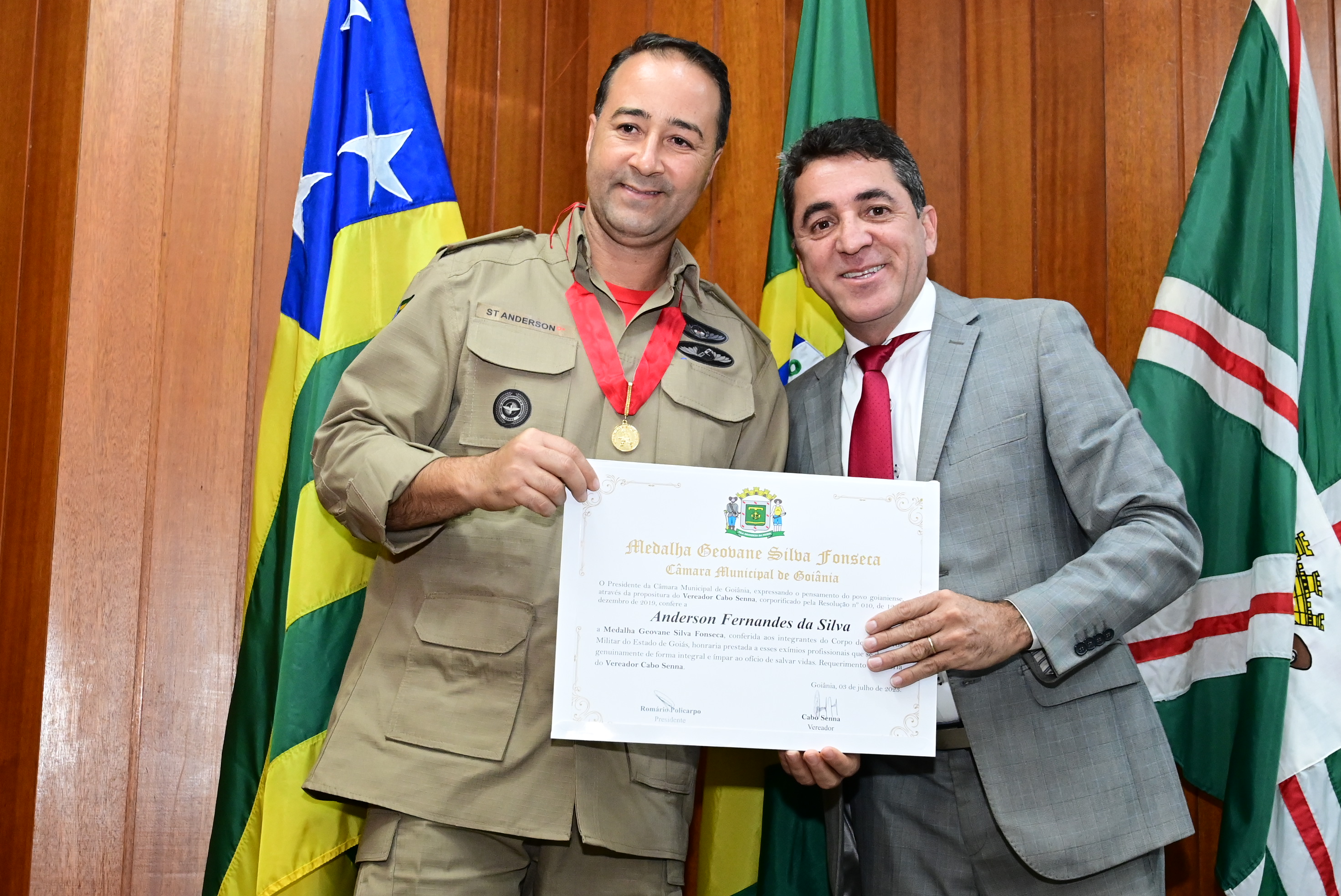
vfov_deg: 24.7
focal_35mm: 55
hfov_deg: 36.2
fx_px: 2050
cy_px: 448
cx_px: 670
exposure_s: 1/125
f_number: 4.5
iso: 4000
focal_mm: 37
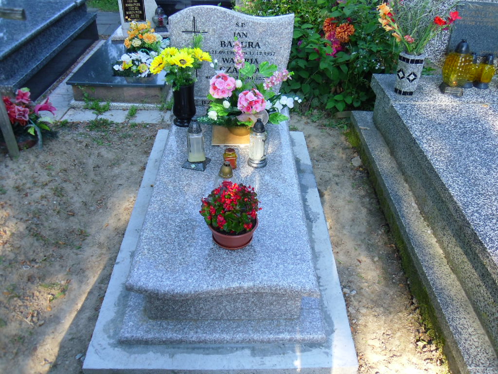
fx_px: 446
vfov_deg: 45.4
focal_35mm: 31
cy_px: 187
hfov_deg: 58.4
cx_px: 249
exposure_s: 1/107
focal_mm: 5.6
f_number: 3.3
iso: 80
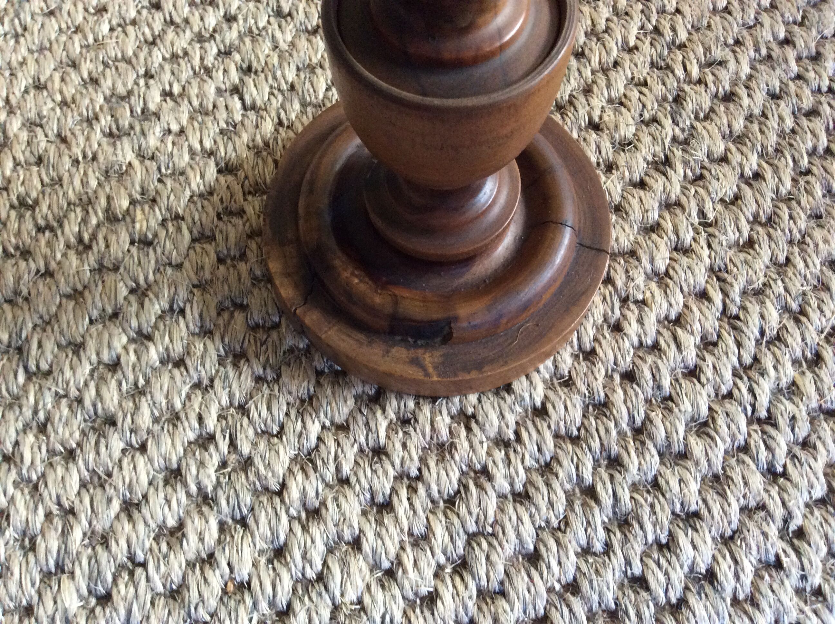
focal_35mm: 32
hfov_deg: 56.9
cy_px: 312
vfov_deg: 44.1
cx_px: 418
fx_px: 771
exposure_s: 1/25
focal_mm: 3.3
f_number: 2.4
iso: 250
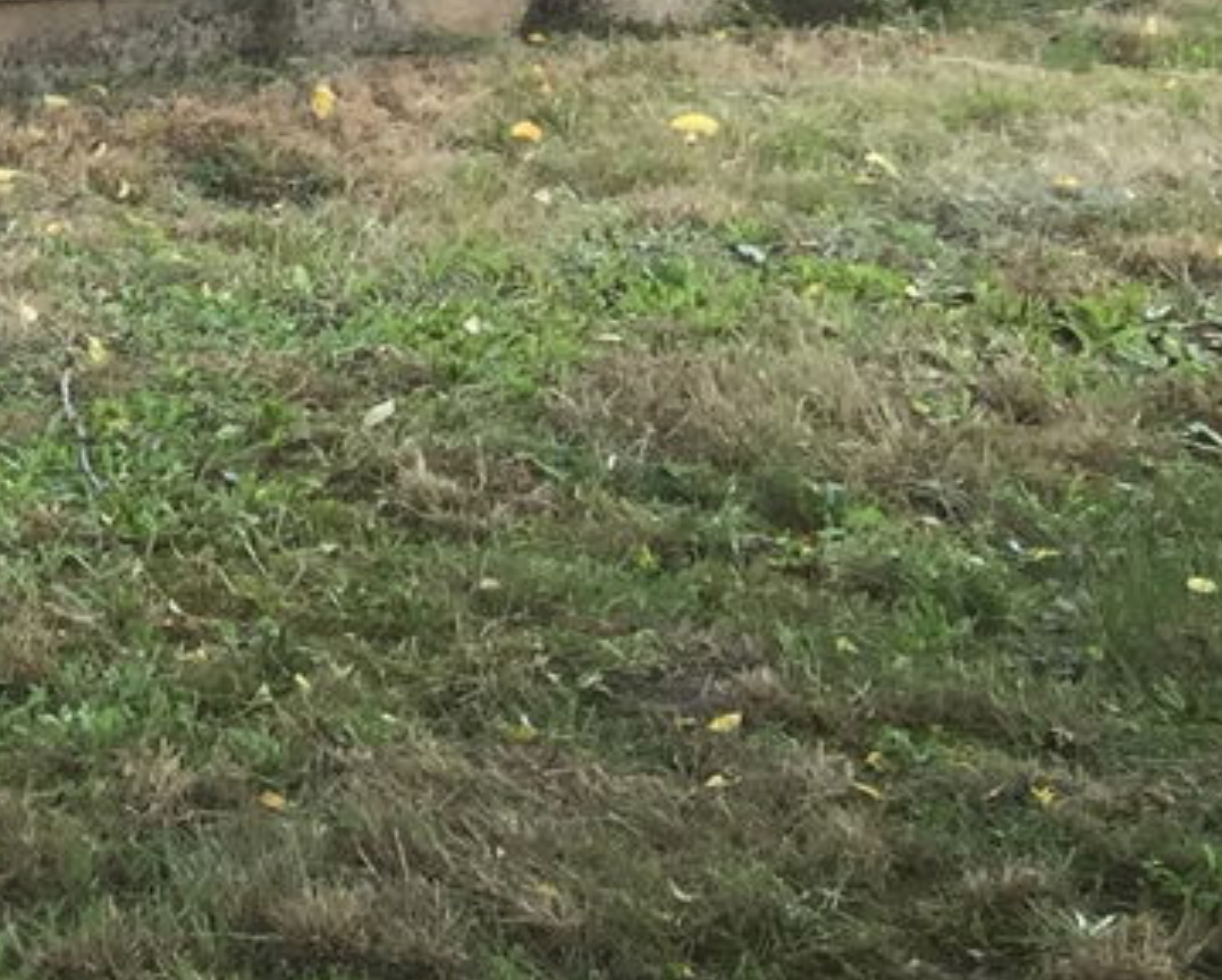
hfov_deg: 13.5
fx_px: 4562
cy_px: -1051
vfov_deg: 11.0
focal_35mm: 126
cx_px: -1079
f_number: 2.2
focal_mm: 4.15
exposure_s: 1/160
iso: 32
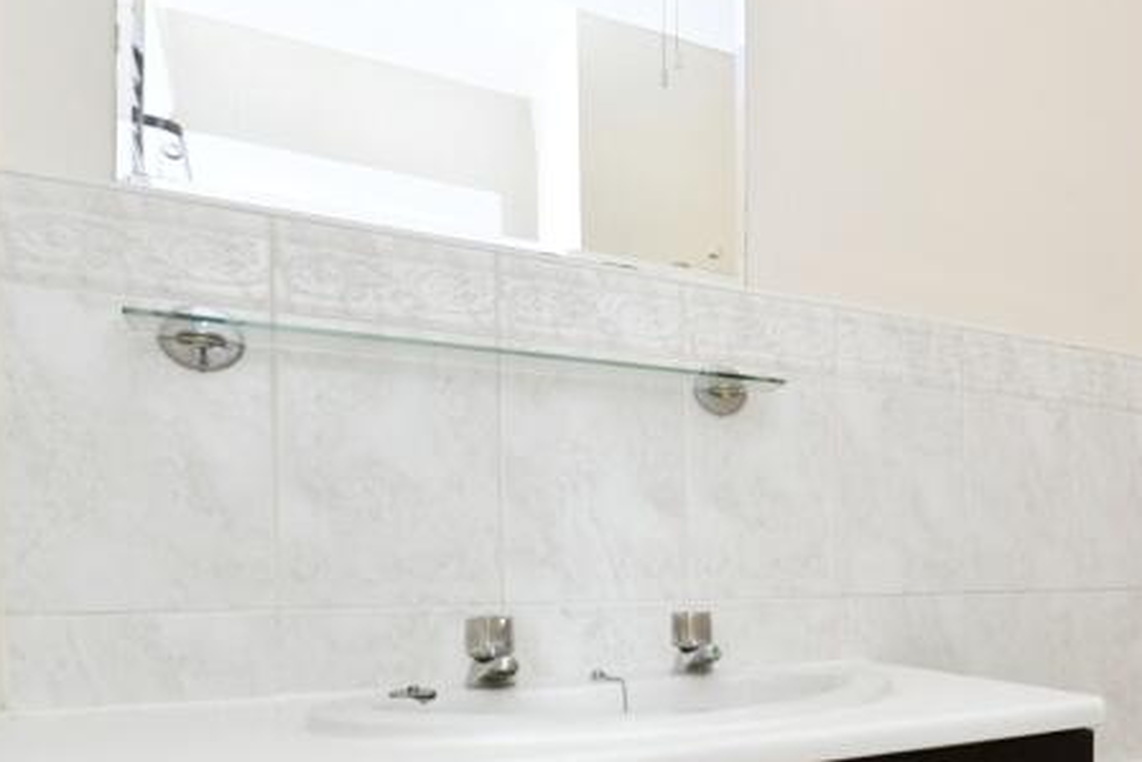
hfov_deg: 44.9
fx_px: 1015
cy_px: 593
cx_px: 1249
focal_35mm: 32
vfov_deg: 39.7
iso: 800
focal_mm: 14
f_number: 9
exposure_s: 1/60
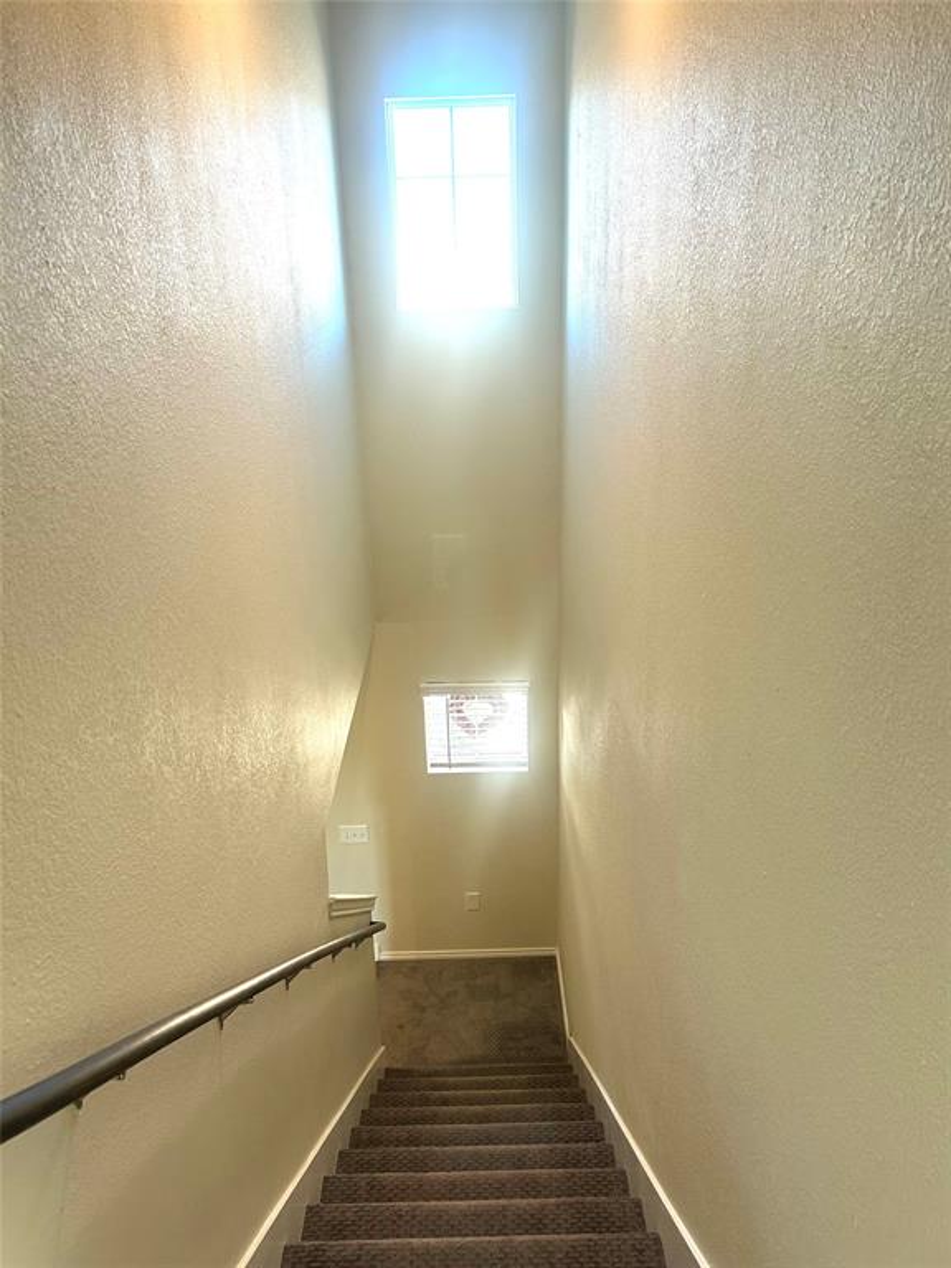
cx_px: 476
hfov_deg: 53.1
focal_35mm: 26
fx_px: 952
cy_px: 634
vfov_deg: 67.3
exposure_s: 1/120
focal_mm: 5.7
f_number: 1.5
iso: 100
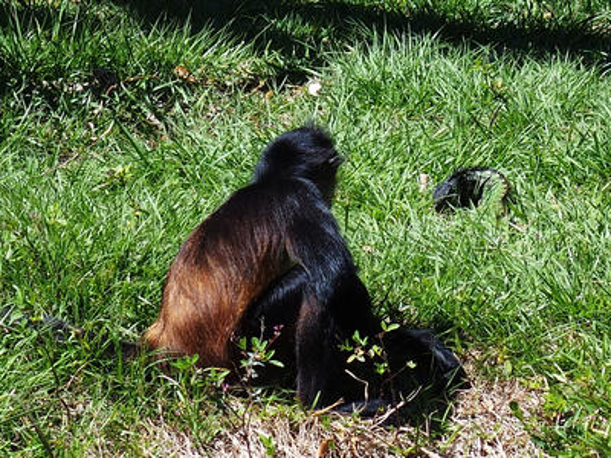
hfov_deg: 12.0
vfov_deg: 9.0
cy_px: 229
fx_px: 2912
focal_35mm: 165
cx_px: 306
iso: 100
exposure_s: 1/800
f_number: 3.5
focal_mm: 35
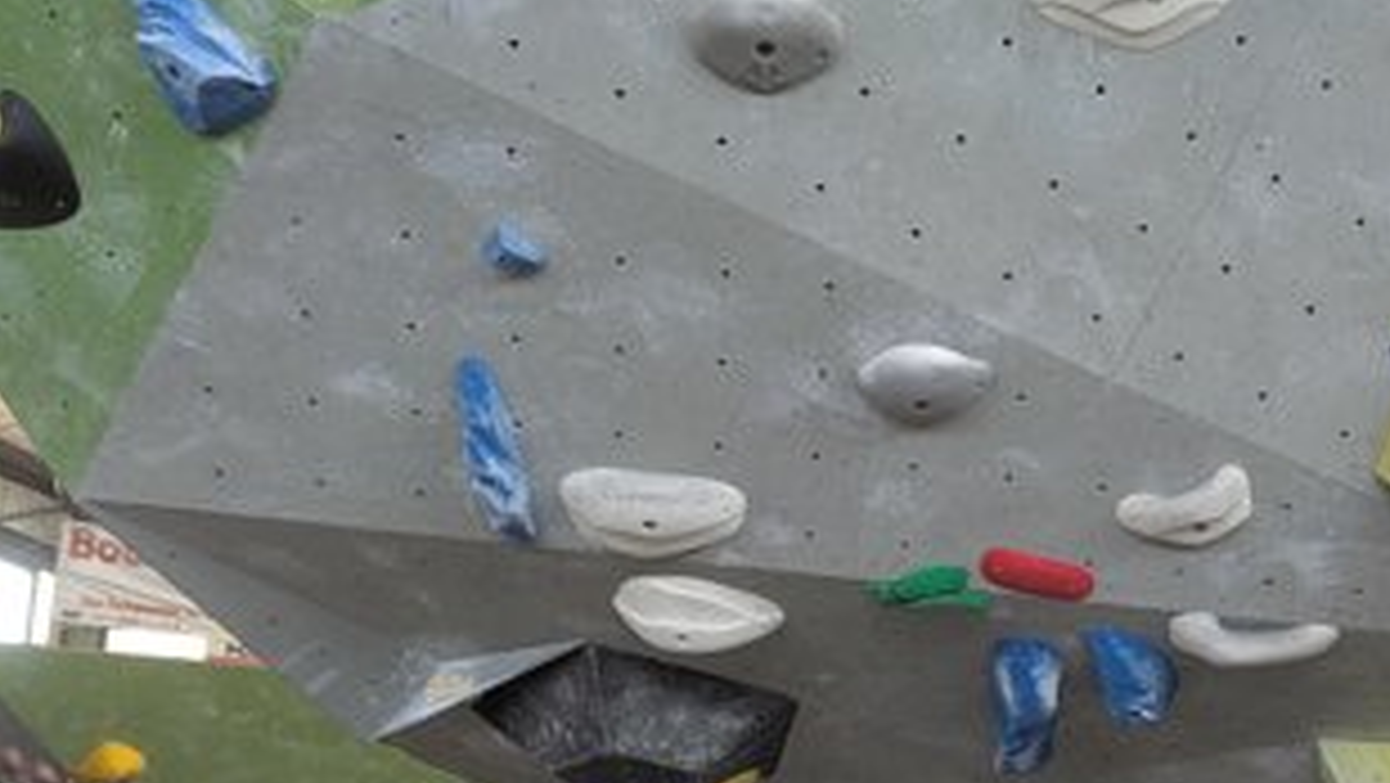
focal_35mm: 54
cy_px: 526
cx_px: 1075
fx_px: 1991
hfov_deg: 37.4
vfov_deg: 22.1
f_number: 1.85
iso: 345
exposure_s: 1/118
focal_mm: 6.81
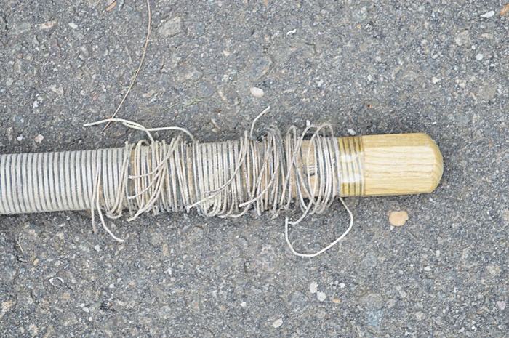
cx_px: 254
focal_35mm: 82
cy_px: 169
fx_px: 1165
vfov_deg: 16.5
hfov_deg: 24.6
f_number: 5.6
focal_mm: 55
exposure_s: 1/30
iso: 200
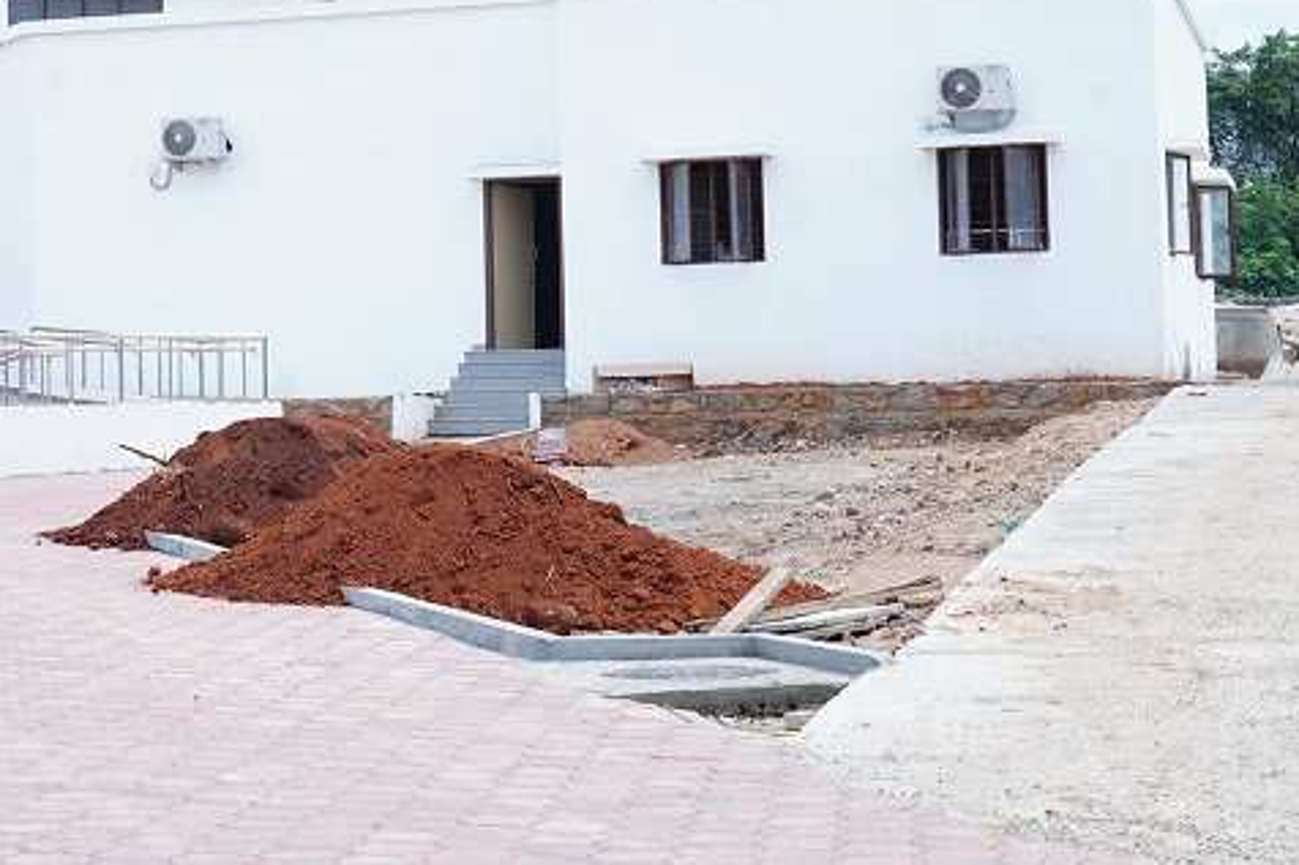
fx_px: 3030
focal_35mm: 84
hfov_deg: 23.8
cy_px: 141
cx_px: 259
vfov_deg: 16.1
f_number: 10
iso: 125
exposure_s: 1/125
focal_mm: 50
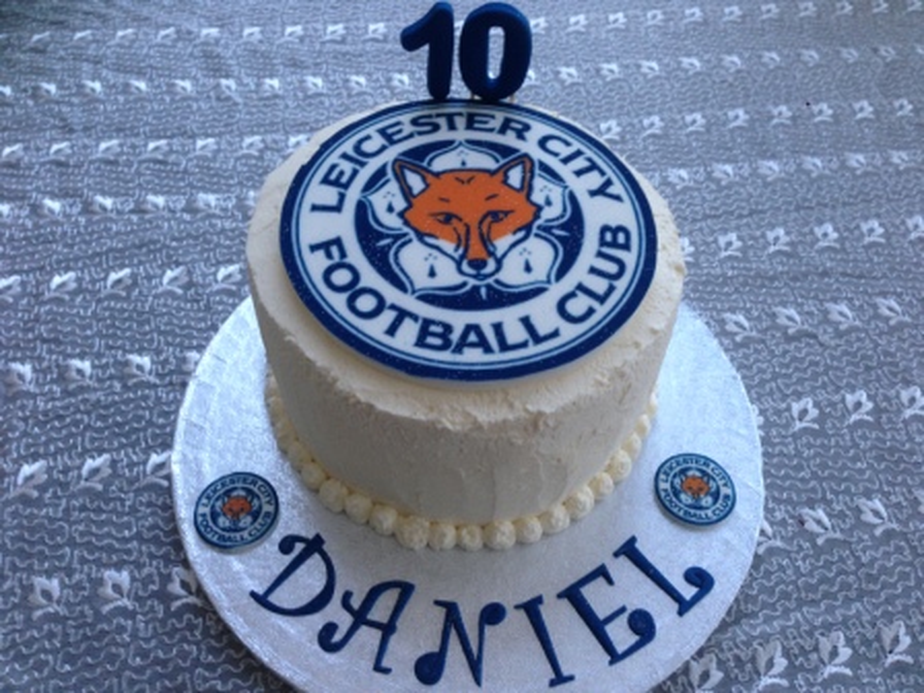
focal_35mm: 33
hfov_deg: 55.4
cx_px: 462
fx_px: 881
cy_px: 346
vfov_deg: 42.9
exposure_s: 1/20
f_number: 2.4
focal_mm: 4.12
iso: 100
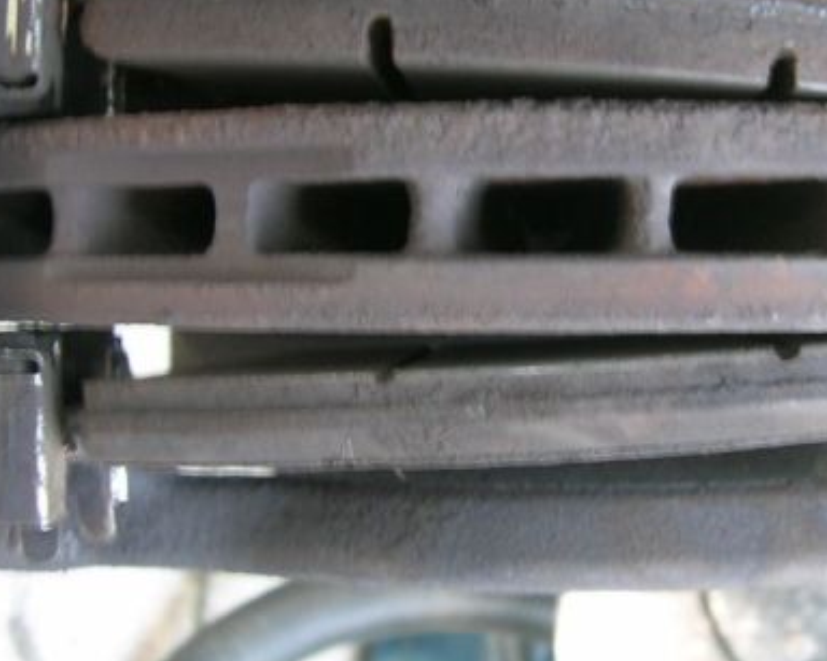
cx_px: 560
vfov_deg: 26.6
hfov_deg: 32.7
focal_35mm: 57
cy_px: 289
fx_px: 1395
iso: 50
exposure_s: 1/7.3
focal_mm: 5.4
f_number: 2.8
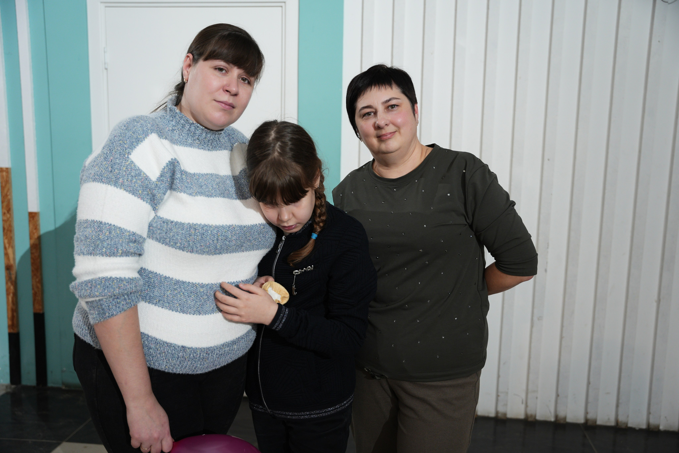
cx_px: 340
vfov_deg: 37.5
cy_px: 226
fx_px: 668
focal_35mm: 35
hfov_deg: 53.9
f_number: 3.2
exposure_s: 1/160
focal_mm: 35.4
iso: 800
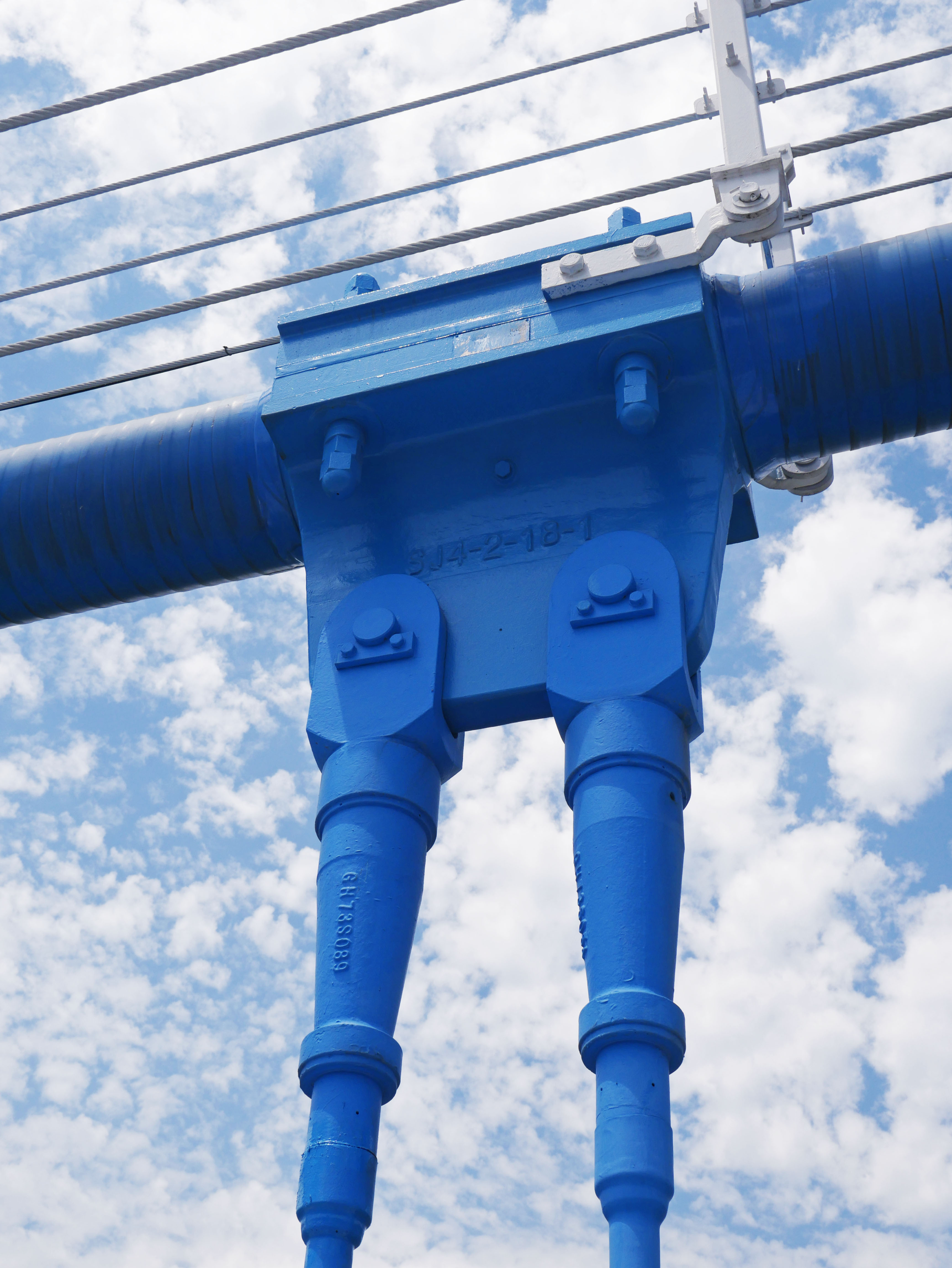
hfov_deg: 31.5
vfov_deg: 41.2
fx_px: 1686
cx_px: 476
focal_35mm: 46
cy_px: 634
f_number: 11
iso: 200
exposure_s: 1/640
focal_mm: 23
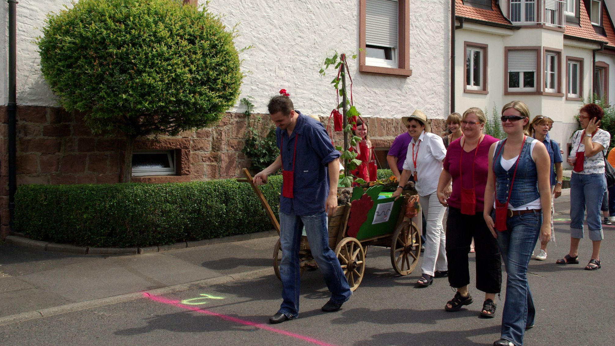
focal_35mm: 45
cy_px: 145
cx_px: 304
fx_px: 734
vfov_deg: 26.5
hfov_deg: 45.5
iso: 400
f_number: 8
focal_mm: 28
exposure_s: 1/750
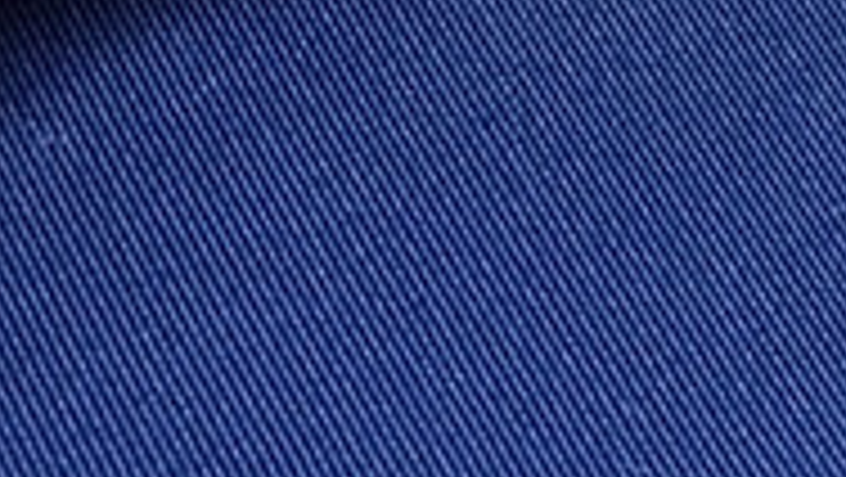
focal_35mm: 243
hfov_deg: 8.8
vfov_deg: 4.7
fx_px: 5454
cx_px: 909
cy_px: -1109
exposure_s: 1/14
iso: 100
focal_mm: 3.99
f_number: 1.8
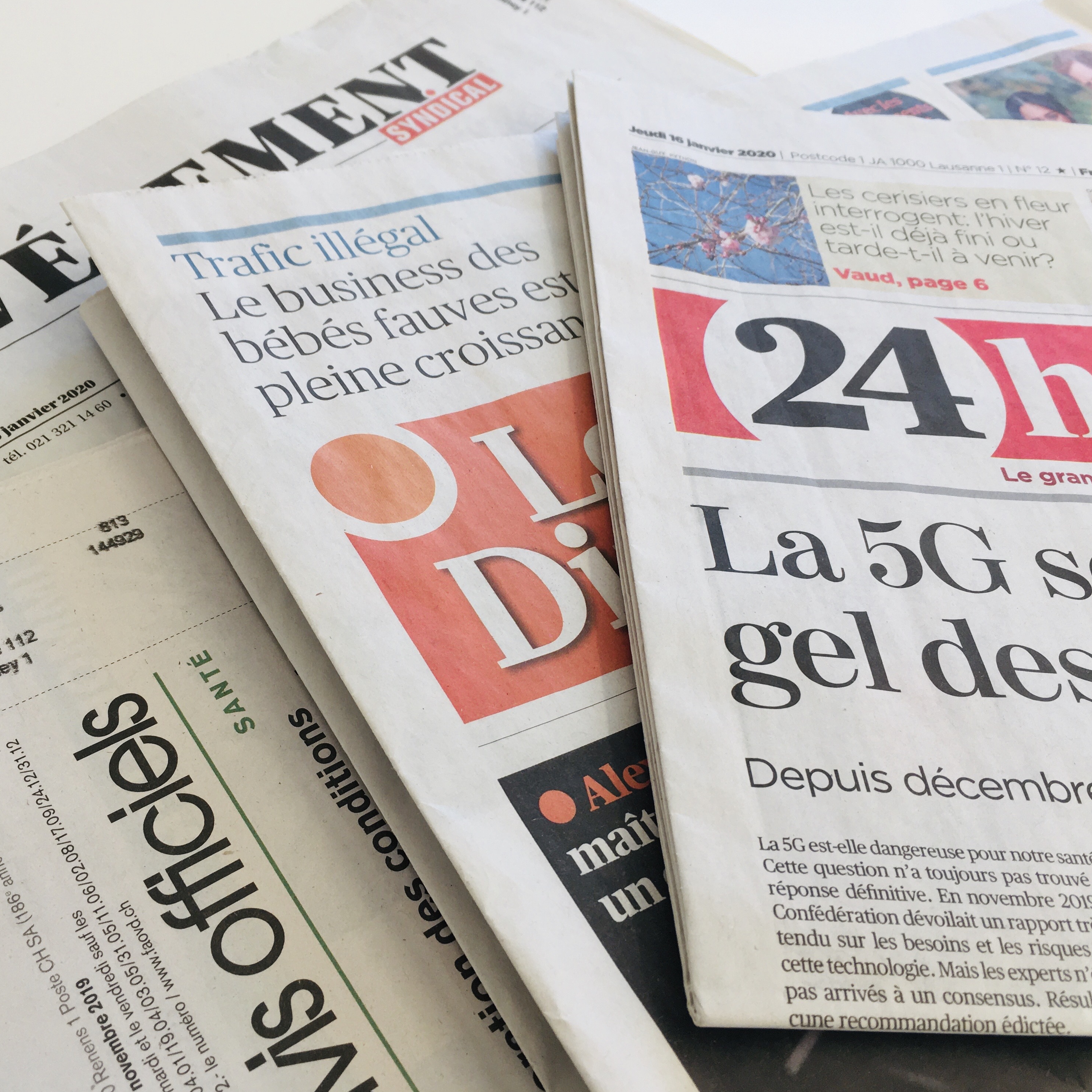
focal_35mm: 35
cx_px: 472
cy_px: 540
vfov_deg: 47.2
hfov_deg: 47.1
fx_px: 1249
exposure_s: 1/100
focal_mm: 4.15
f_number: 2.2
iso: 32
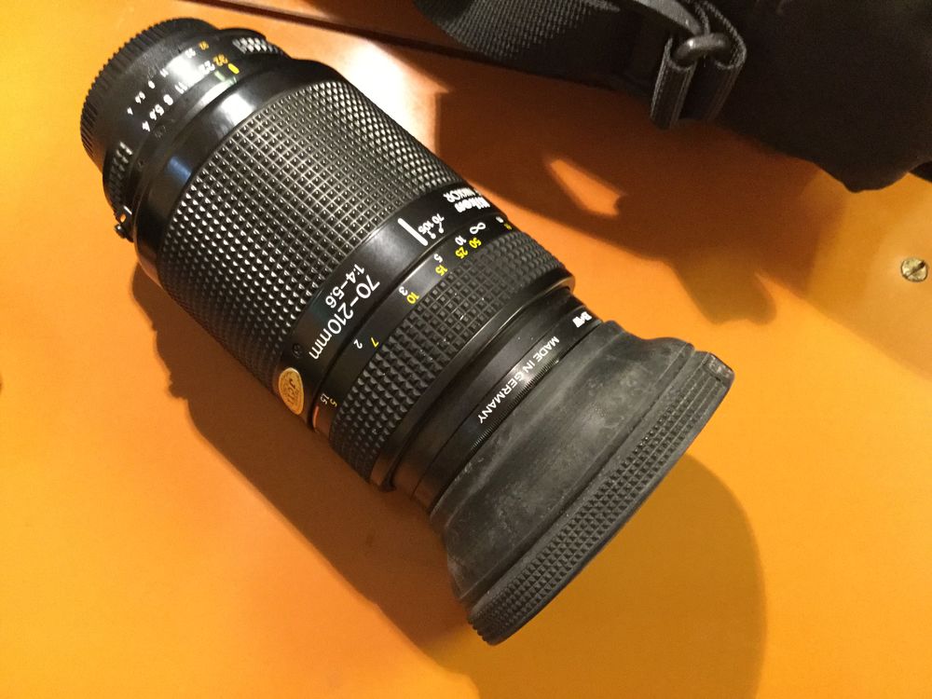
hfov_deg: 58.4
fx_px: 835
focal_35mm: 31
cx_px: 466
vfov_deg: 45.4
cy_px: 350
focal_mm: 3.3
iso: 320
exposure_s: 1/17
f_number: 2.4
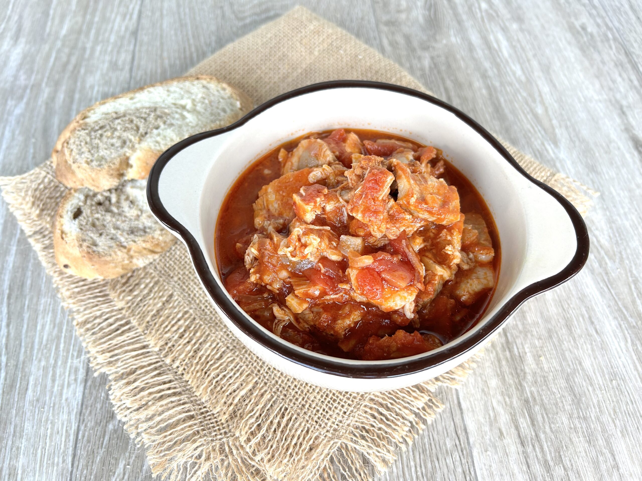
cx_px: 321
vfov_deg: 53.1
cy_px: 240
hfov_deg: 67.3
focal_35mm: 26
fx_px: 482
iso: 80
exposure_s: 1/121
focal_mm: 5.7
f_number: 1.5
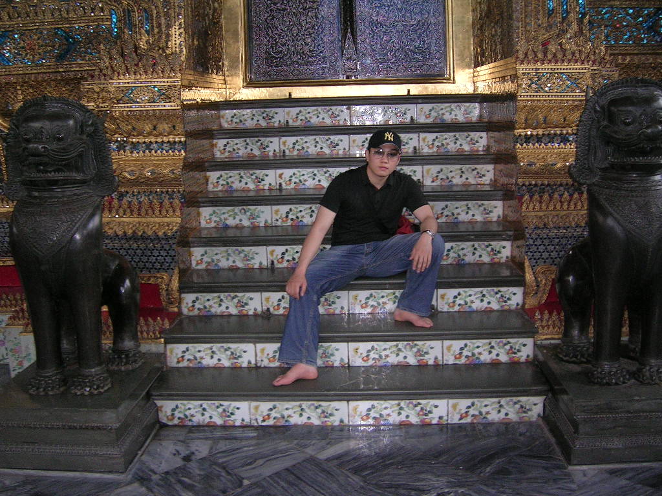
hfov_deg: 52.6
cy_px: 248
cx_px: 331
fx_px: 669
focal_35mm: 35
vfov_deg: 40.7
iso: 127
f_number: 2.8
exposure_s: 1/60.1
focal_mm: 5.4
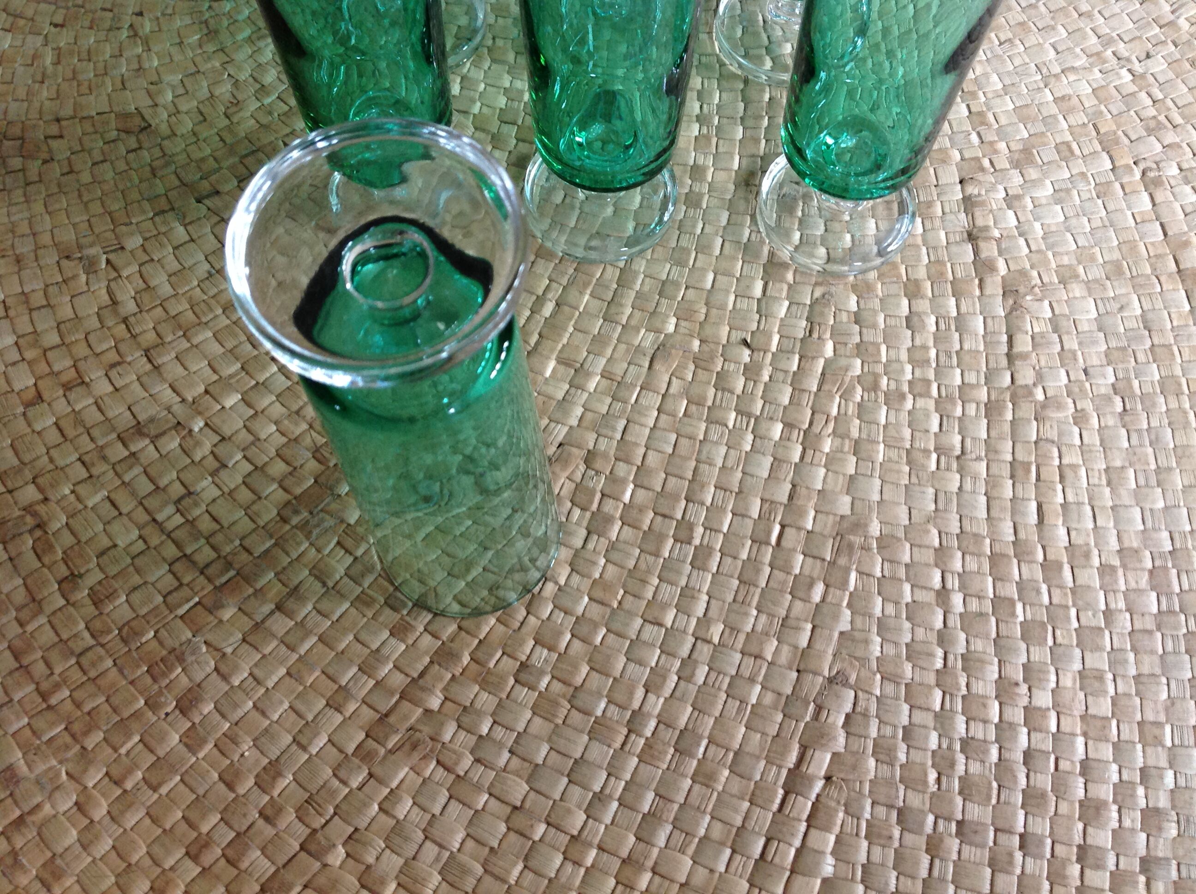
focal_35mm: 35
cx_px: 598
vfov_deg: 40.6
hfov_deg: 52.7
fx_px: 1207
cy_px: 447
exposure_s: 1/15
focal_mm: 4.28
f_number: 2.4
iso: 160
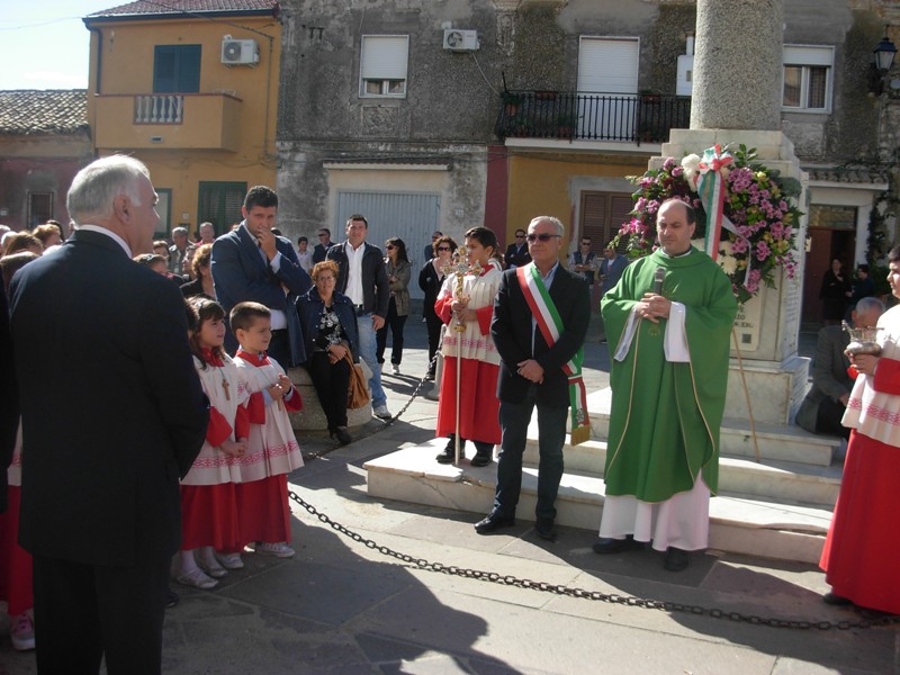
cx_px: 450
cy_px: 338
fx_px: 988
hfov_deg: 49.0
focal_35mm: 38
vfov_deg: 37.7
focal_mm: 6.3
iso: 79
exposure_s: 1/767
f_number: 2.9
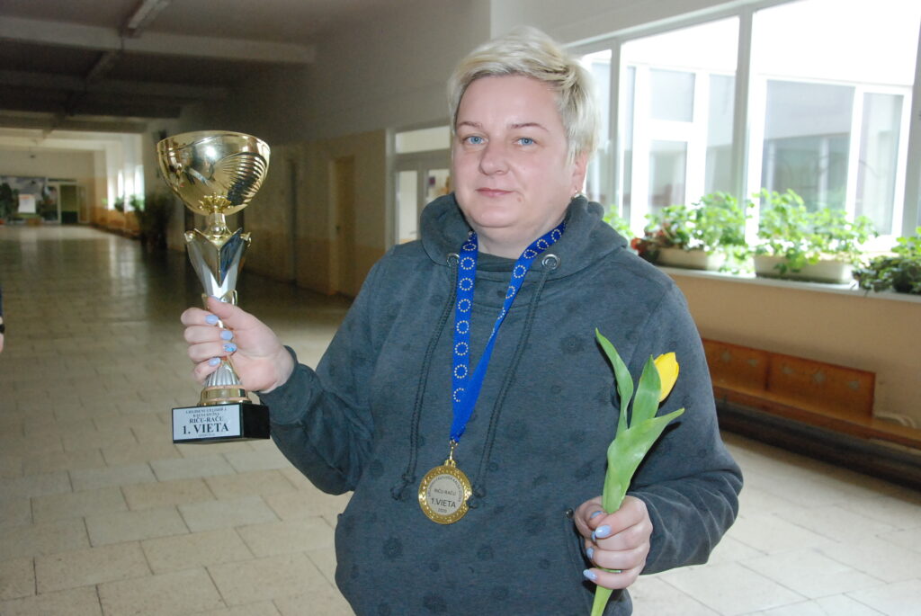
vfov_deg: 35.6
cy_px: 308
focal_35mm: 38
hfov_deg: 51.2
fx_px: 960
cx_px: 460
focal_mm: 25
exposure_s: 1/60
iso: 1600
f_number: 5.6
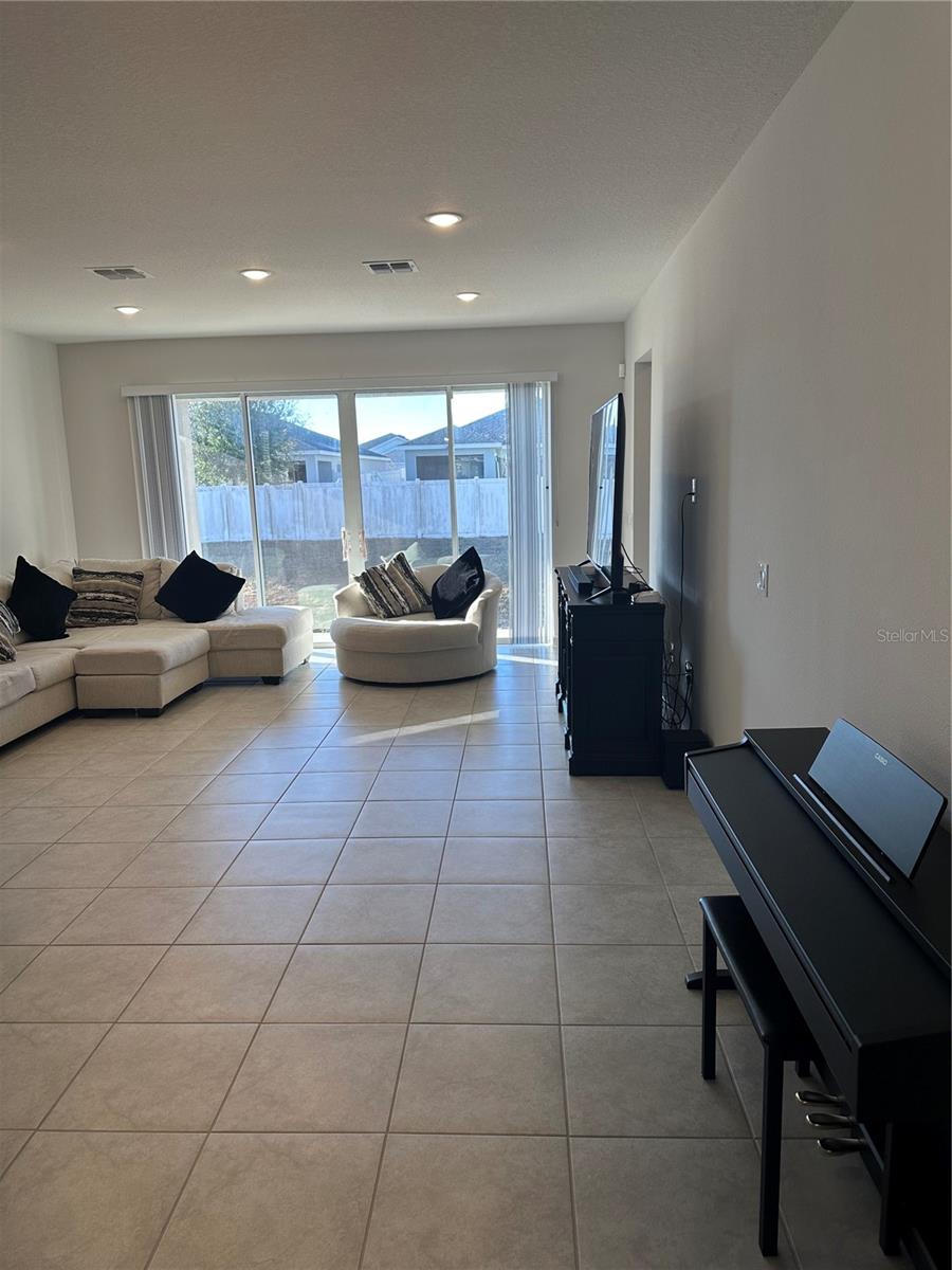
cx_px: 476
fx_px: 880
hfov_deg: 56.8
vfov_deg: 71.6
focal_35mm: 24
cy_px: 635
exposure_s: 1/218
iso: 64
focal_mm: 6.86
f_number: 1.78
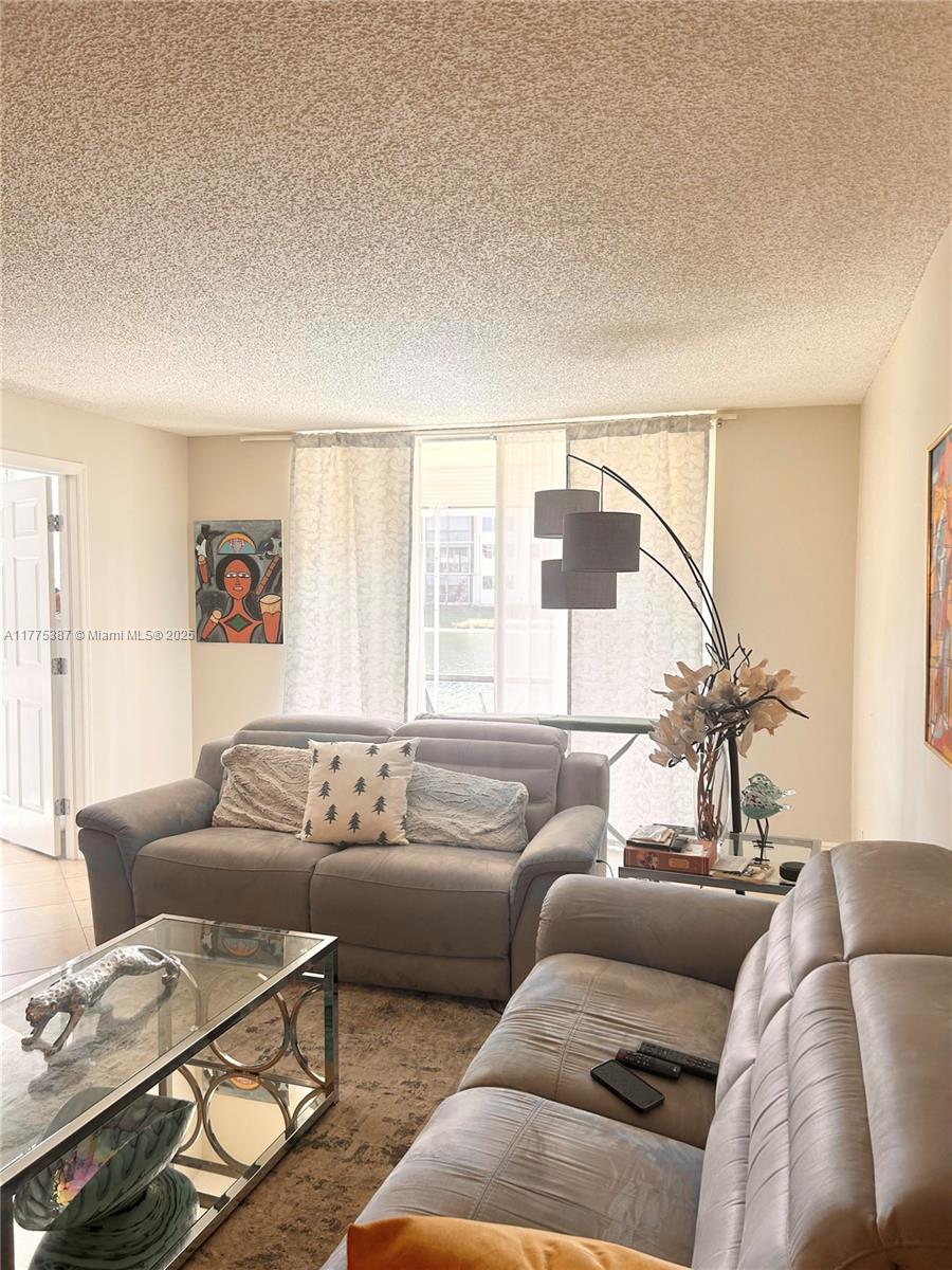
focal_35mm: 26
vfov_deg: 67.3
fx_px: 953
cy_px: 635
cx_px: 476
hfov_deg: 53.1
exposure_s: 1/120
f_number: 1.5
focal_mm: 5.7
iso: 50
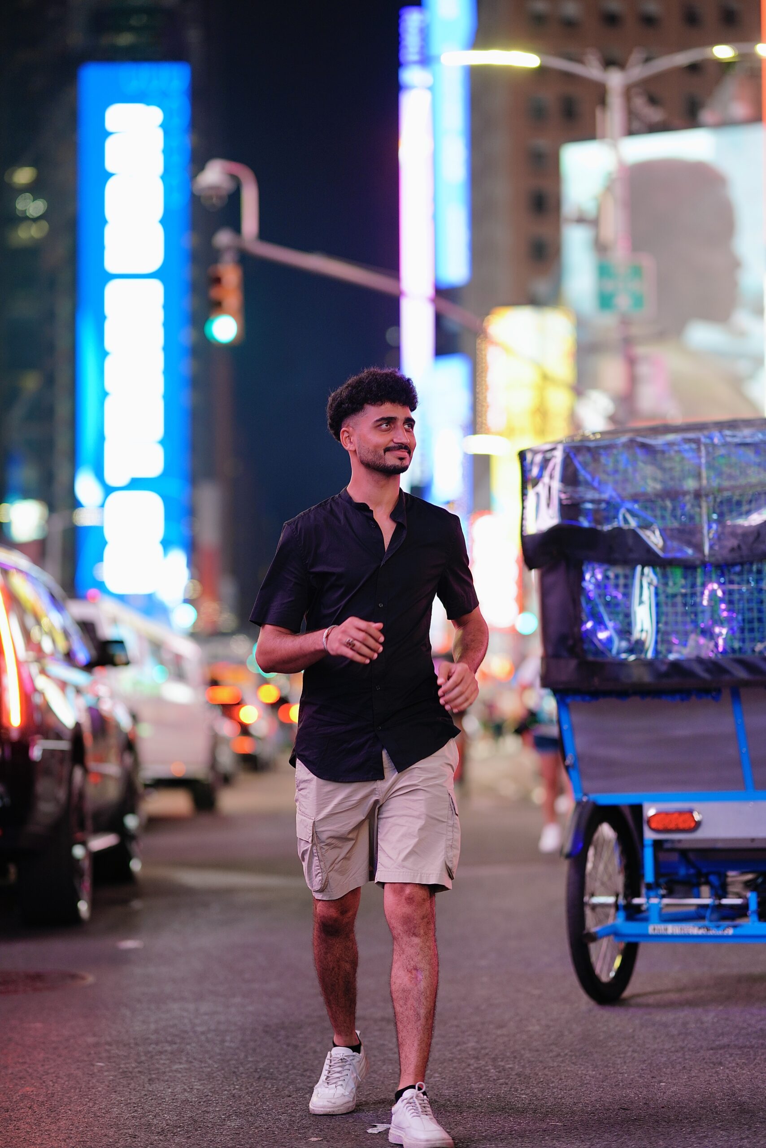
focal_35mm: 85
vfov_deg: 23.9
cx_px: 383
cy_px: 574
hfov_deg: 16.1
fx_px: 2711
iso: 320
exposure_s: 1/250
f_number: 1.6
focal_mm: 85
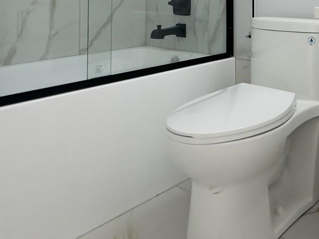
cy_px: -25
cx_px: 259
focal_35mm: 40
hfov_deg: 44.4
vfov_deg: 31.8
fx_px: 369
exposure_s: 1/120
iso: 320
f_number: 2.2
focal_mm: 2.22
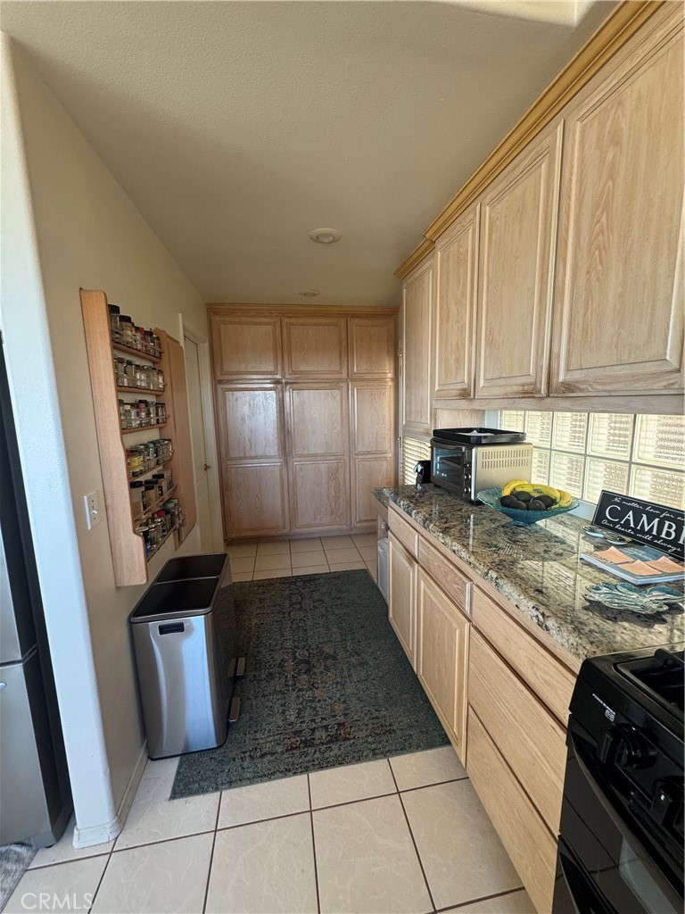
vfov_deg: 102.1
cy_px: 457
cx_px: 342
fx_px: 369
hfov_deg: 85.7
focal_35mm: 14
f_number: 2.2
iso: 200
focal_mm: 2.22
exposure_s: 1/99
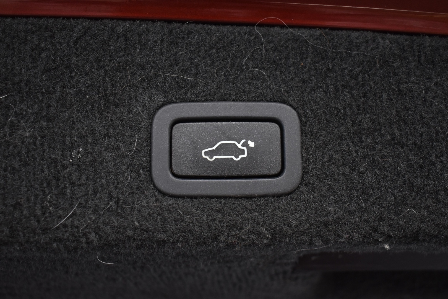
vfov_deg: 28.9
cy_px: 150
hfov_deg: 42.3
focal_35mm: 46
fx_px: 579
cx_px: 224
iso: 1000
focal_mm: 31
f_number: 4.2
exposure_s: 1/50
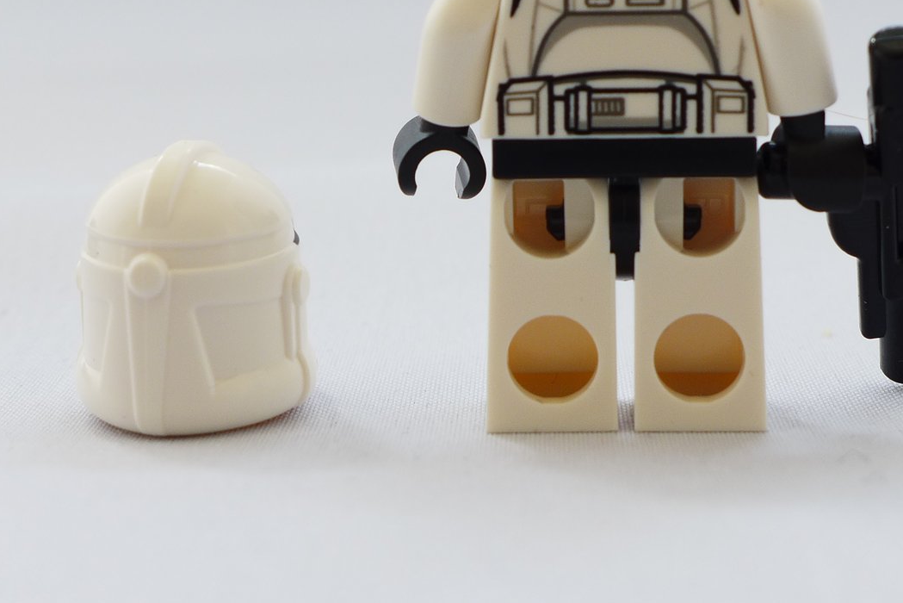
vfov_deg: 15.1
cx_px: 518
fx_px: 2258
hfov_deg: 22.6
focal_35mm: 90
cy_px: 108
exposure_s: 1/20
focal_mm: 9.8
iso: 80
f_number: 3.5
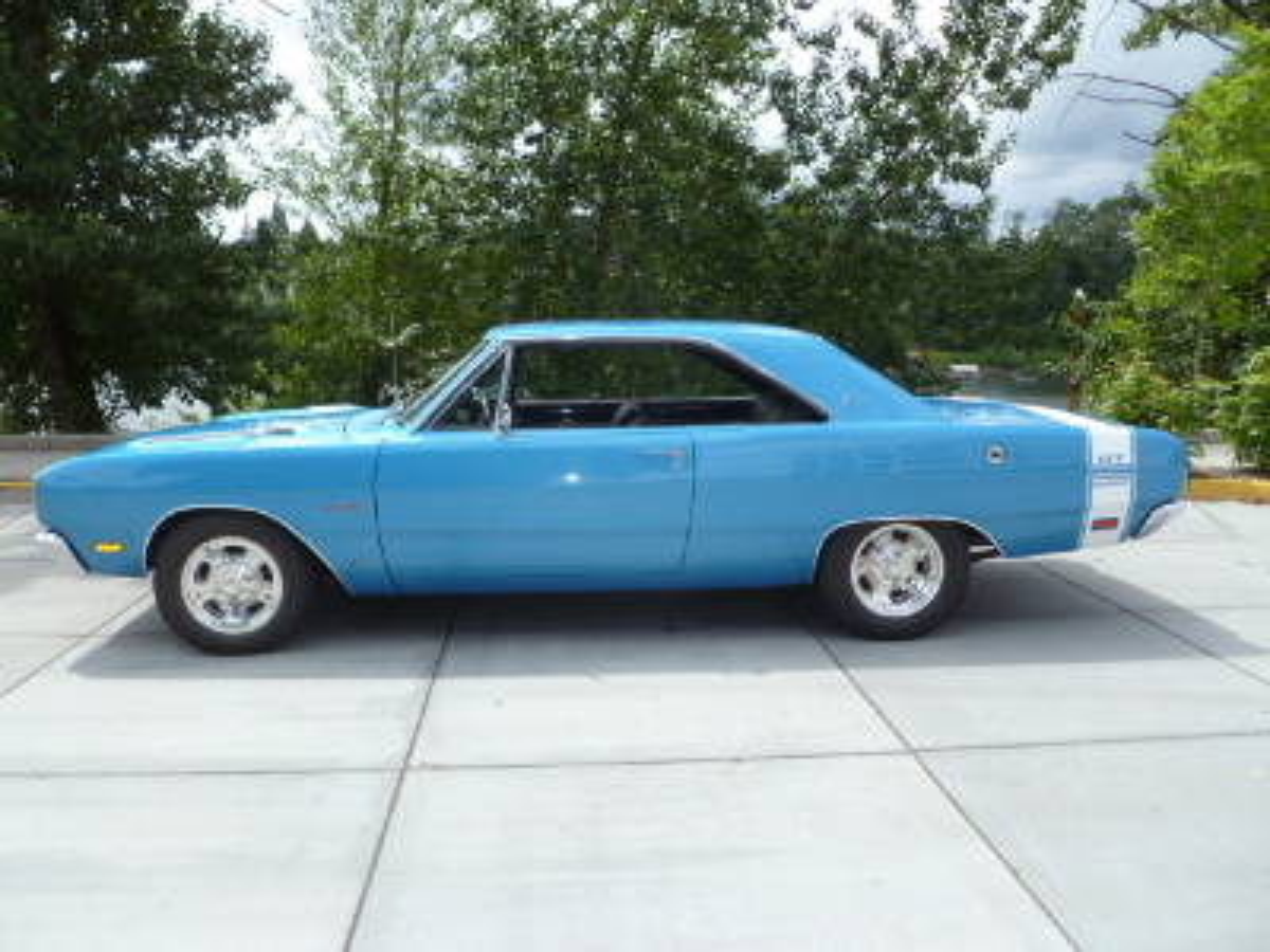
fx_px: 1027
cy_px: 476
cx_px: 635
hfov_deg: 63.4
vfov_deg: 49.7
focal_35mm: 28
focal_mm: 5
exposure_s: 1/640
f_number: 3.3
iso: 100
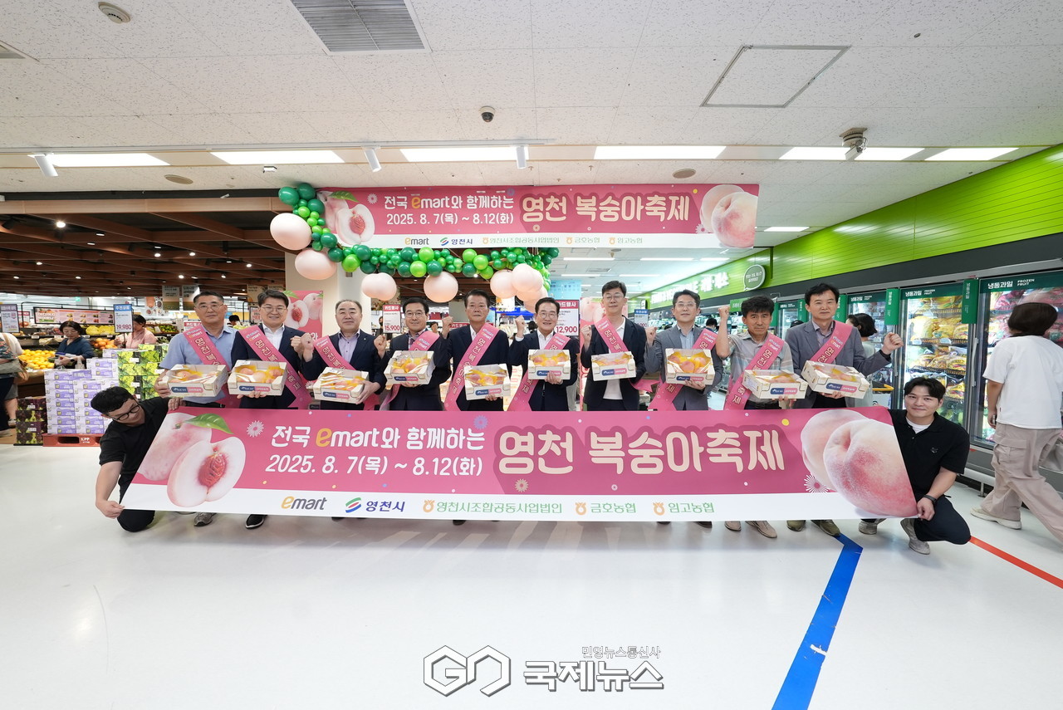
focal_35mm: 13
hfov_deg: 108.3
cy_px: 355
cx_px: 532
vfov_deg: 85.5
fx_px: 384
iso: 2500
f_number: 5
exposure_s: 1/250
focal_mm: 13
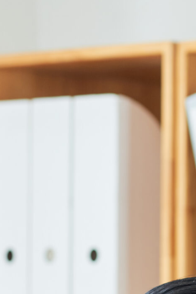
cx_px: 202
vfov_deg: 6.6
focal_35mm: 310
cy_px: 438
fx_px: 2528
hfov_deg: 4.4
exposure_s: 1/250
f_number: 4
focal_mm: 85
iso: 250
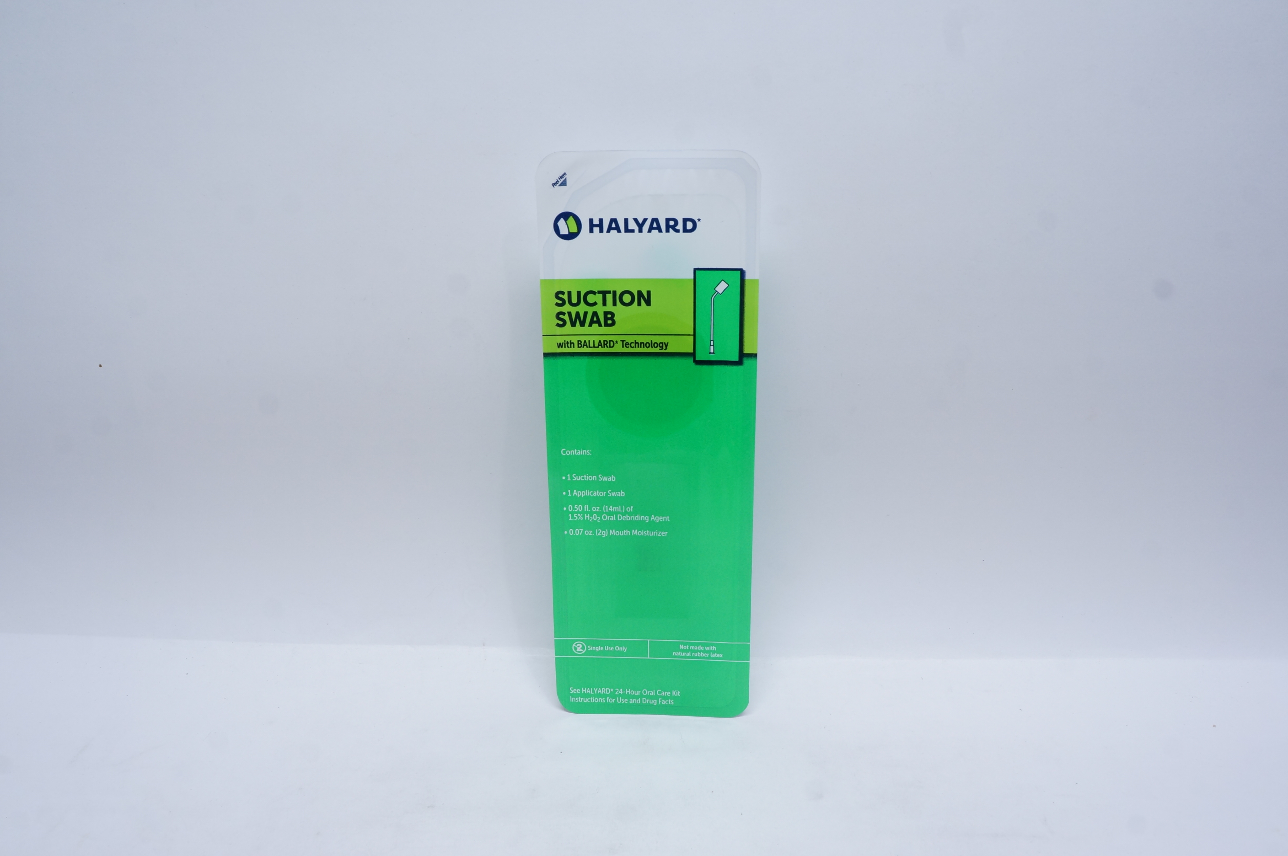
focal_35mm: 30
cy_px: 428
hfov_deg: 62.0
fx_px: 1072
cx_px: 644
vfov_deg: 43.5
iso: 400
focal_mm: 20
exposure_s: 1/15
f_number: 10
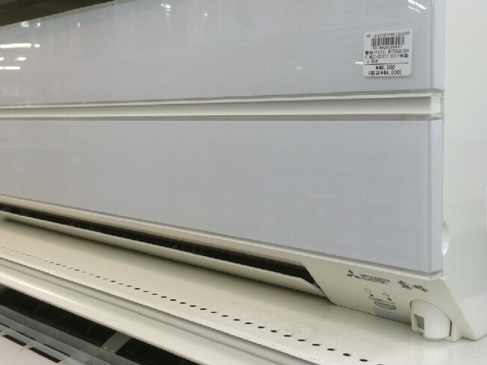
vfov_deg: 35.7
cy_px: 132
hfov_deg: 46.8
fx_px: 562
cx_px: 229
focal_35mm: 40
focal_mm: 4.15
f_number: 2.2
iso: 40
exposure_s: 1/60
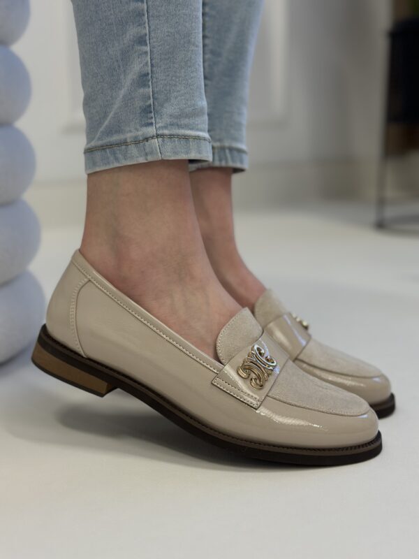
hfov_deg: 30.3
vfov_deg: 39.7
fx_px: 775
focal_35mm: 48
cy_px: 280
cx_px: 210
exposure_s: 1/100
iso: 100
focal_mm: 6.86
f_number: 1.78
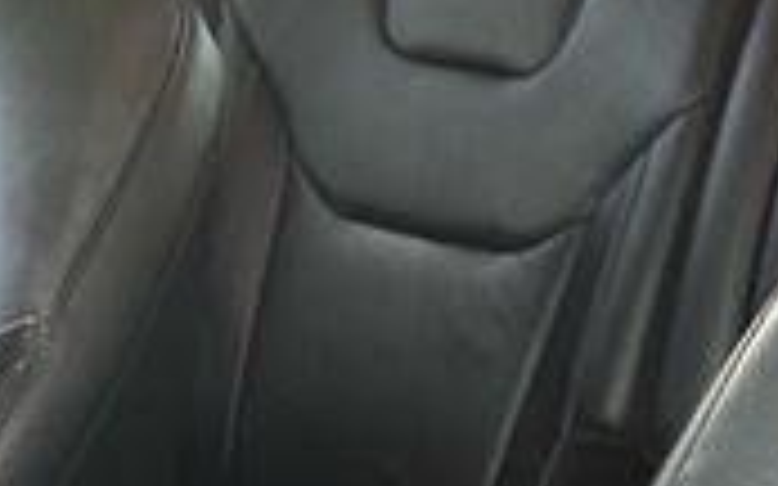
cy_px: 378
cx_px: 697
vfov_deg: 13.8
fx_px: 1992
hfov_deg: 21.6
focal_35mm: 94
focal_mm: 6.76
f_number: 1.78
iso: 160
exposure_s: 1/121
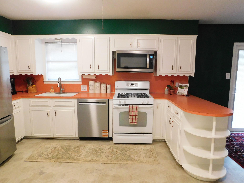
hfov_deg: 73.9
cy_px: 92
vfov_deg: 58.9
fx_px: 162
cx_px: 122
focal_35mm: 23
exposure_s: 1/30
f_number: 3
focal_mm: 4
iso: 400
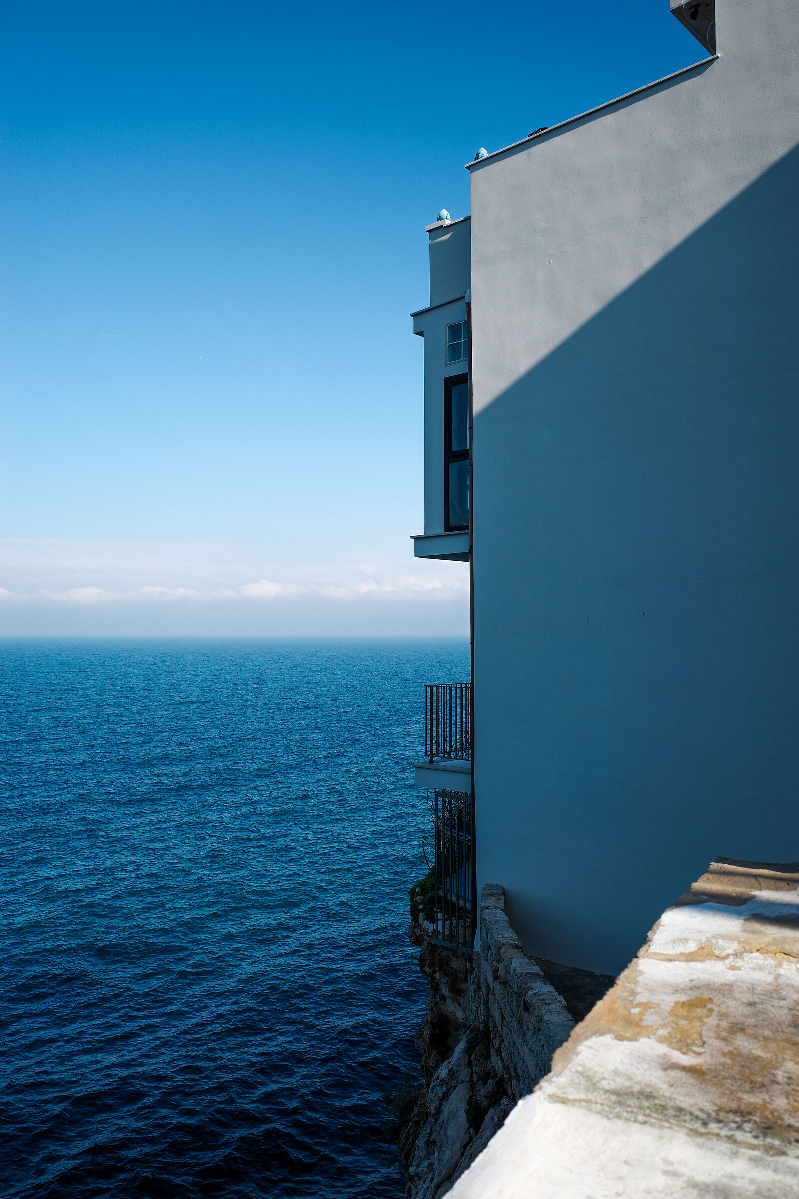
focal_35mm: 28
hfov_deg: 46.4
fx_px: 932
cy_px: 600
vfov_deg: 65.5
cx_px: 400
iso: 100
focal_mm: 18.3
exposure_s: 1/500
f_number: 5.6
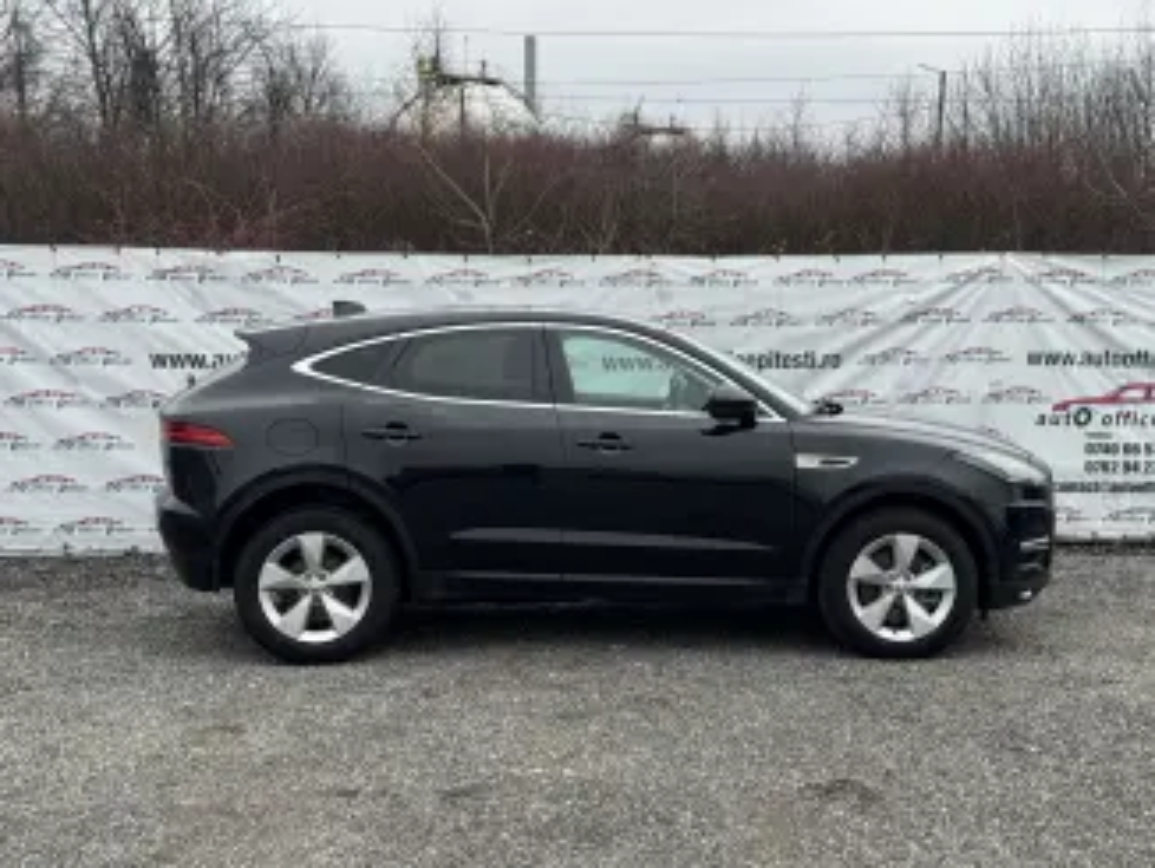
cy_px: 443
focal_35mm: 53
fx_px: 1770
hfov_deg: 36.1
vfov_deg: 27.6
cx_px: 631
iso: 64
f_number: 1.78
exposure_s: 1/756
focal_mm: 6.76
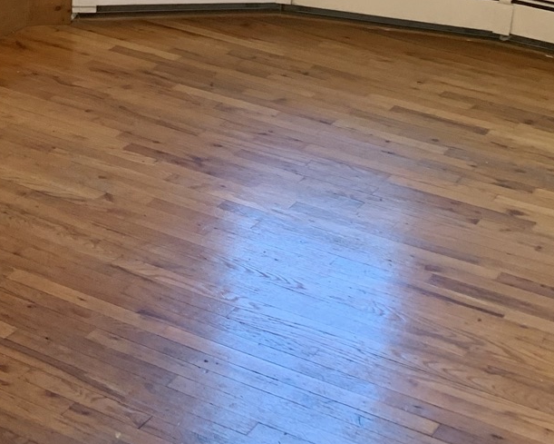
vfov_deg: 17.0
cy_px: -133
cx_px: 31
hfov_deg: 21.8
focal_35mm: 85
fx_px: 1394
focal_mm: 4.25
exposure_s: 1/60
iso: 80
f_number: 1.8
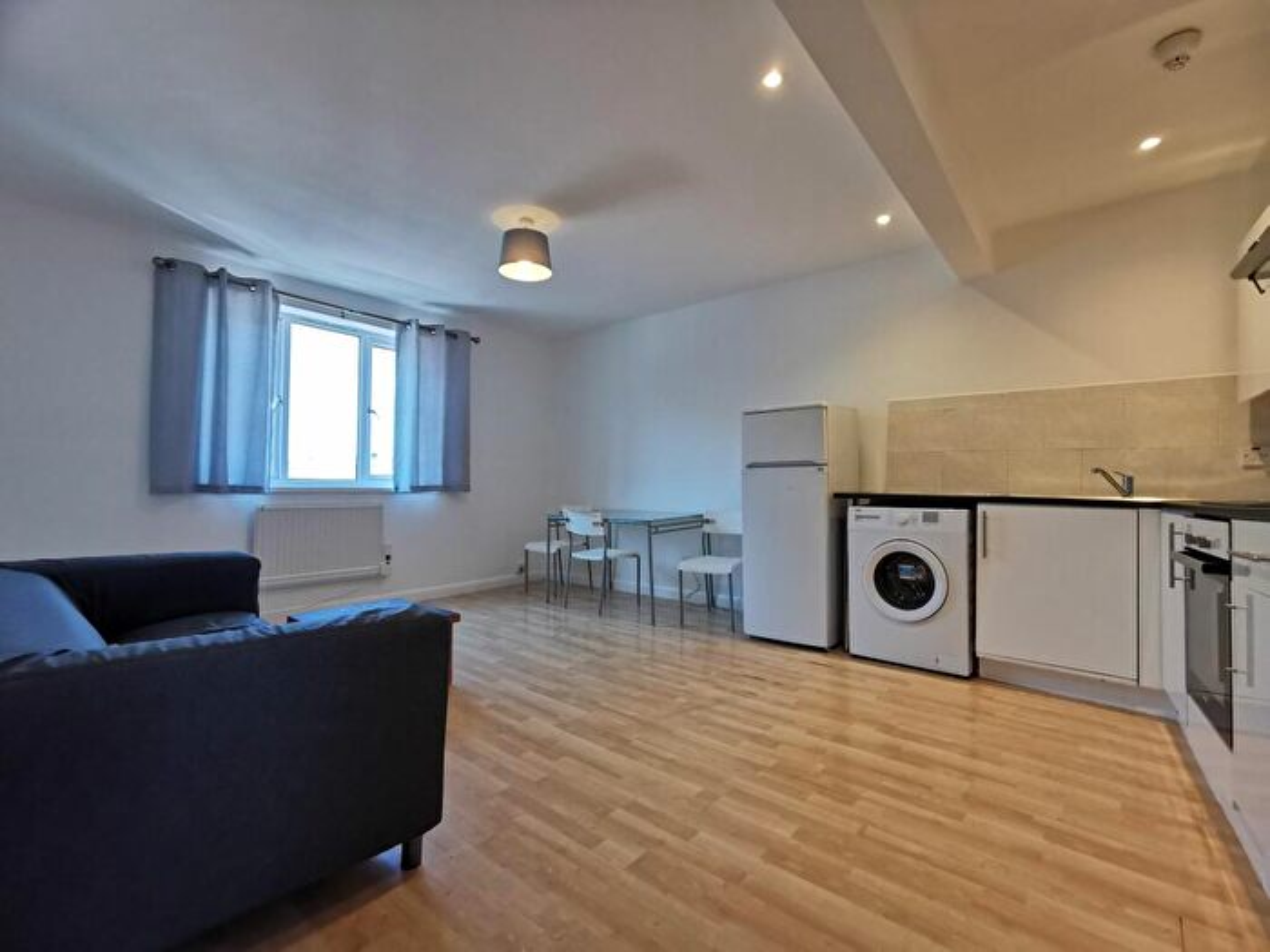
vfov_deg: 78.1
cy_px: 476
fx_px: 587
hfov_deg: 94.5
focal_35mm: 16
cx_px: 635
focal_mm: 2.35
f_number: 2.2
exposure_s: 1/50
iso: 100
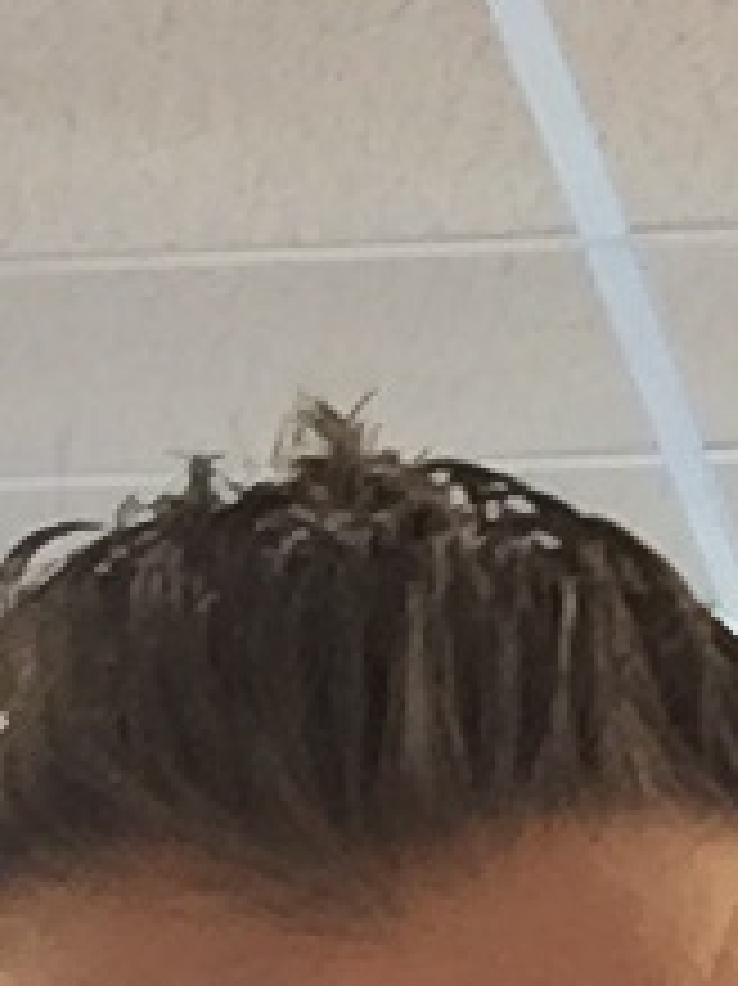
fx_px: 5150
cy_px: 1738
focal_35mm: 181
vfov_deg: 10.3
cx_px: 540
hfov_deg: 8.2
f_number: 2.2
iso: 40
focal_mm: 2.65
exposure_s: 1/33
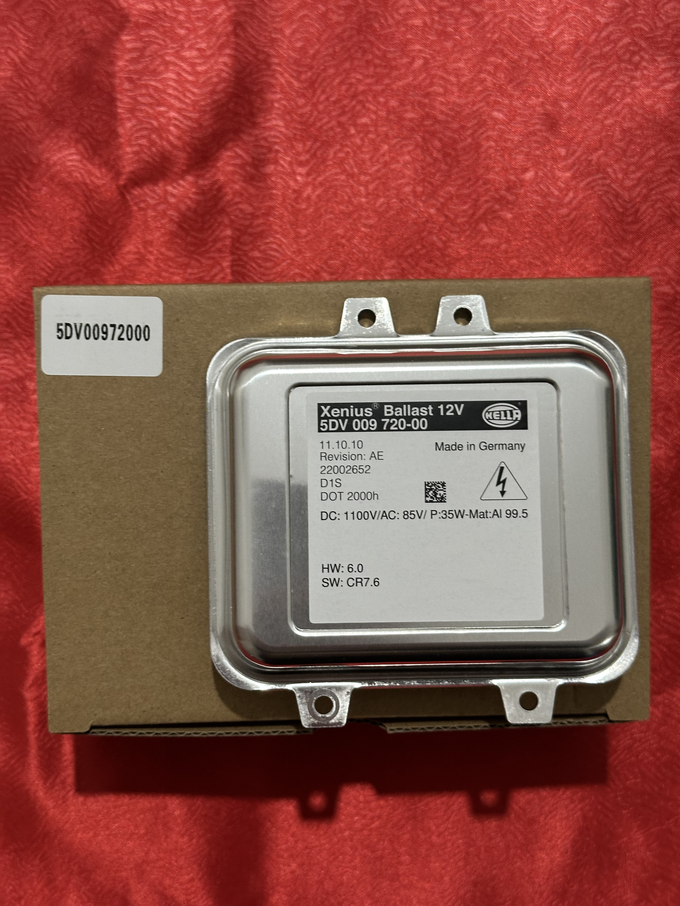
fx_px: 1257
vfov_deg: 39.7
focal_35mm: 48
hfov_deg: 30.3
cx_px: 340
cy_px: 453
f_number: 1.78
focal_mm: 6.86
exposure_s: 1/33
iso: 200
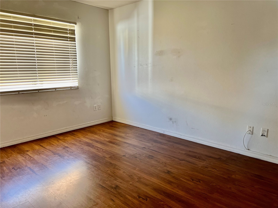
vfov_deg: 53.1
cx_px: 139
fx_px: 209
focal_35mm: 26
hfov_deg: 67.3
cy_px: 104
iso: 160
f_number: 1.5
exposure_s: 1/60
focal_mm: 5.7
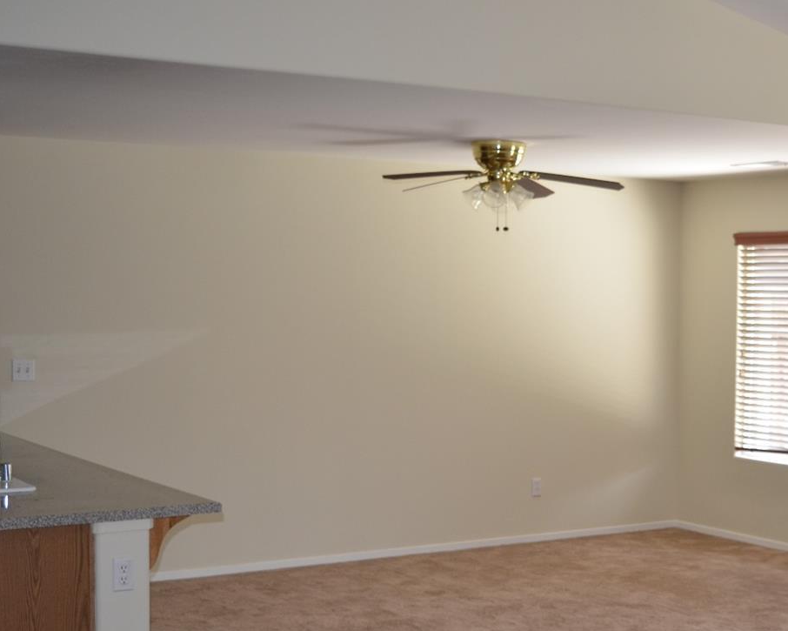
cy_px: 389
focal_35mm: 63
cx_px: 581
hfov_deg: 29.7
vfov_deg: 24.2
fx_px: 1464
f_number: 4
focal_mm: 27
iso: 400
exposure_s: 1/80
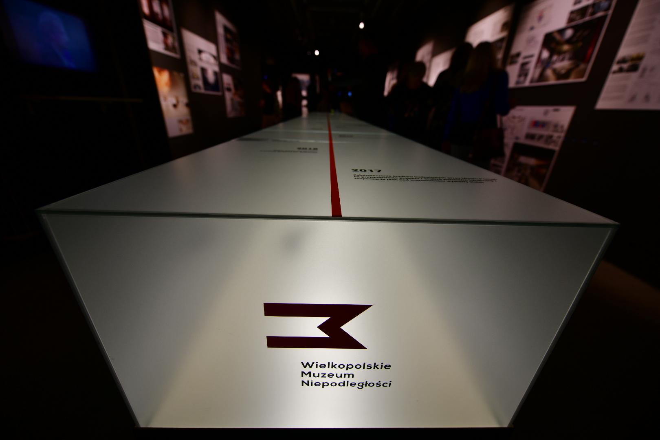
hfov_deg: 104.3
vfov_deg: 81.2
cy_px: 220
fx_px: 257
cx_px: 330
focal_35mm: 14
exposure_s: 1/200
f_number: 2.8
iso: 125
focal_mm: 14
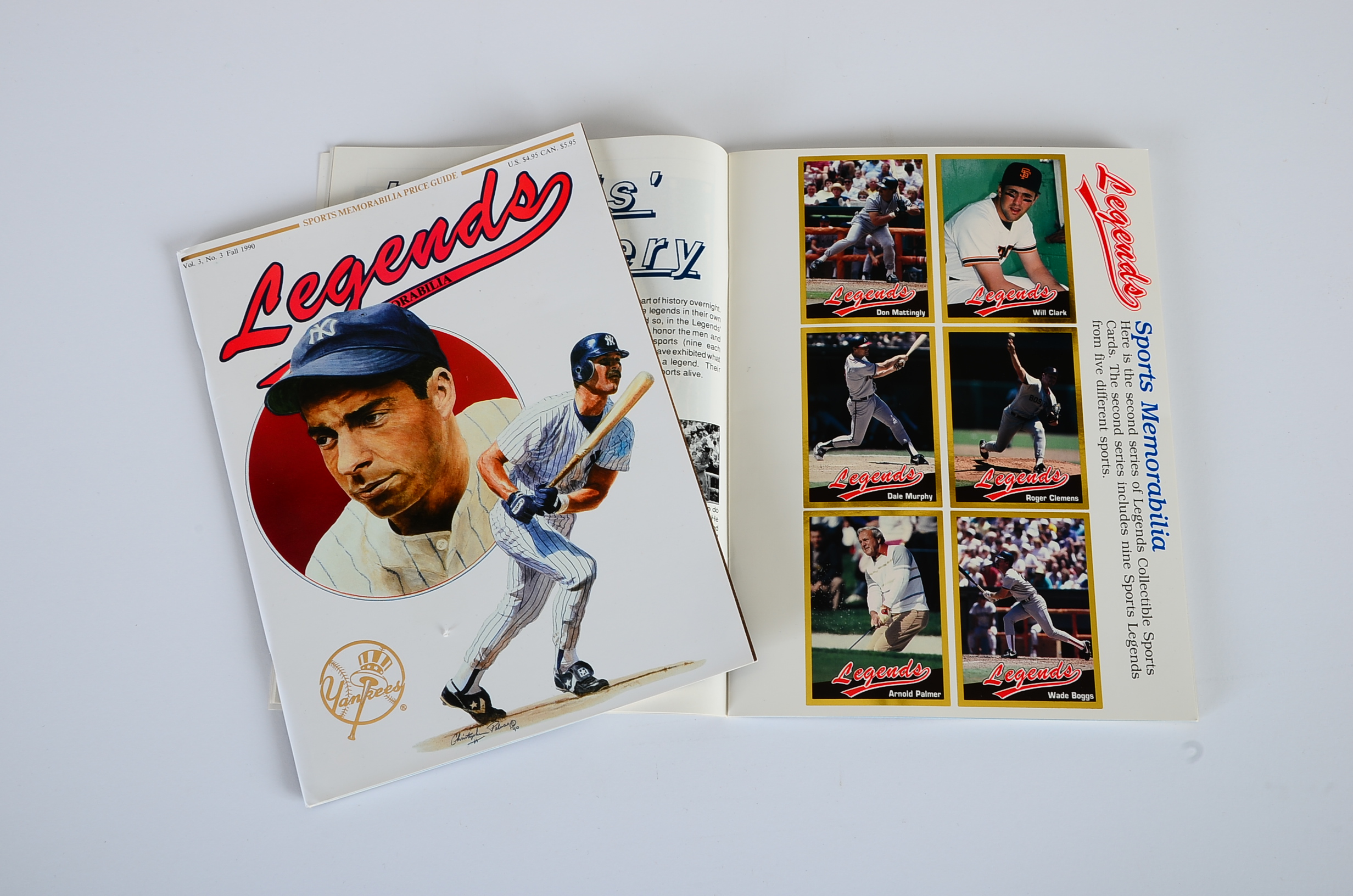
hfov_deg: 49.6
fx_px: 1463
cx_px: 676
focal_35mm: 39
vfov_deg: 34.1
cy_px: 448
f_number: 14
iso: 100
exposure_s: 1/160
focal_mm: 26
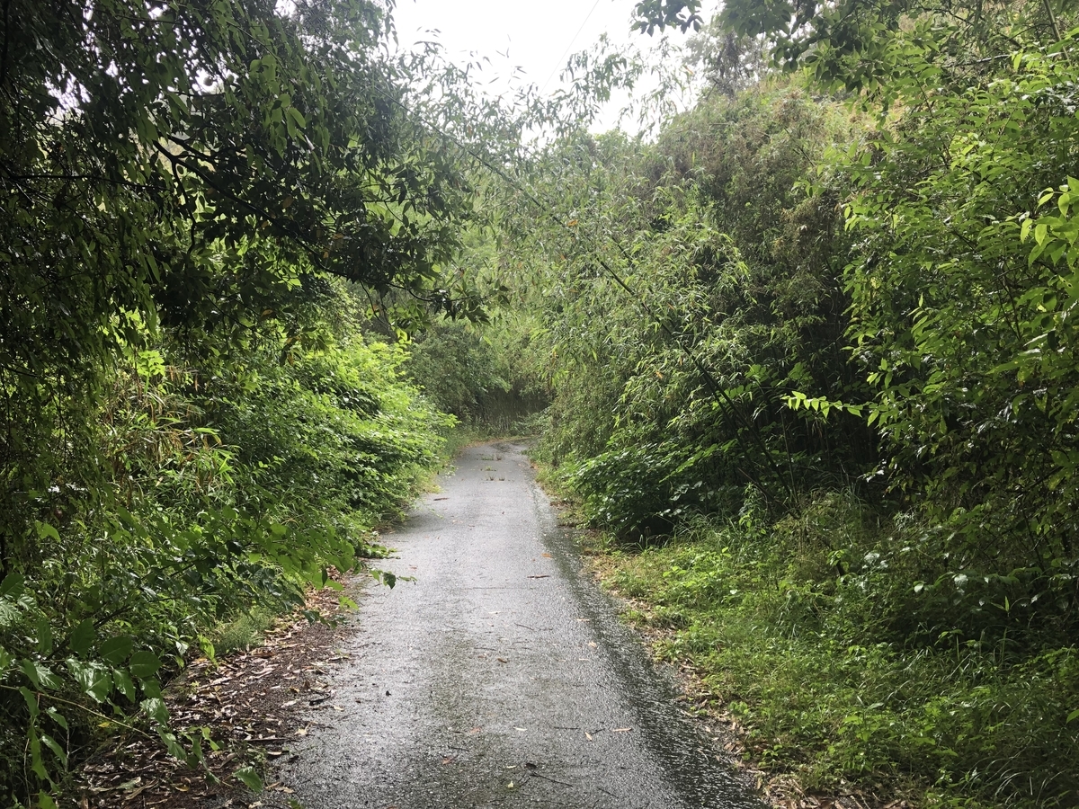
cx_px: 540
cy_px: 404
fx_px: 873
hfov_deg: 63.4
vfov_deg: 49.7
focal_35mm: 28
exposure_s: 1/120
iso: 32
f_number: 1.8
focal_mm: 3.99
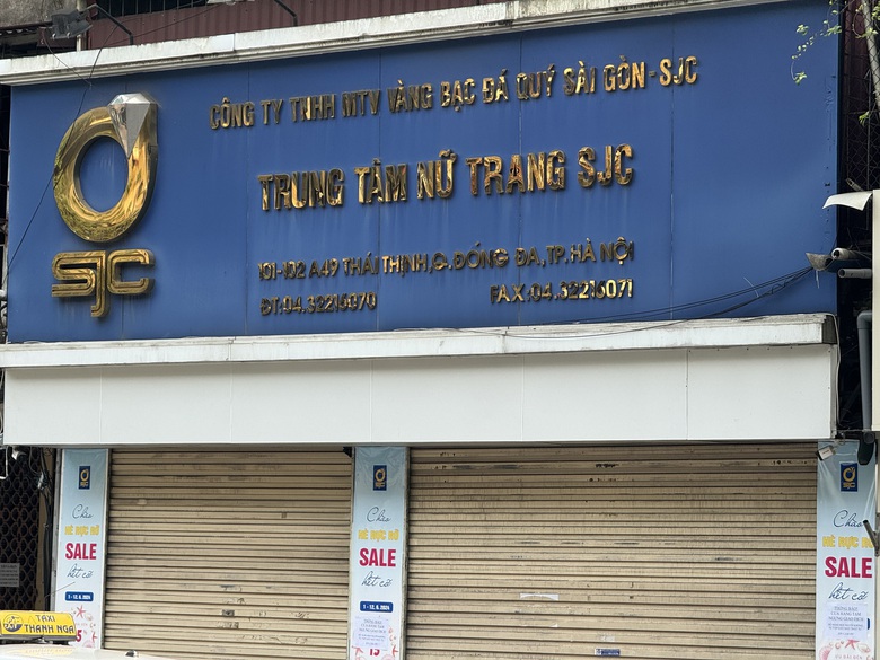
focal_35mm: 120
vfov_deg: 12.3
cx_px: 440
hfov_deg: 16.4
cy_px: 330
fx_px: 3051
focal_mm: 15.66
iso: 50
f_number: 2.8
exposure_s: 1/281
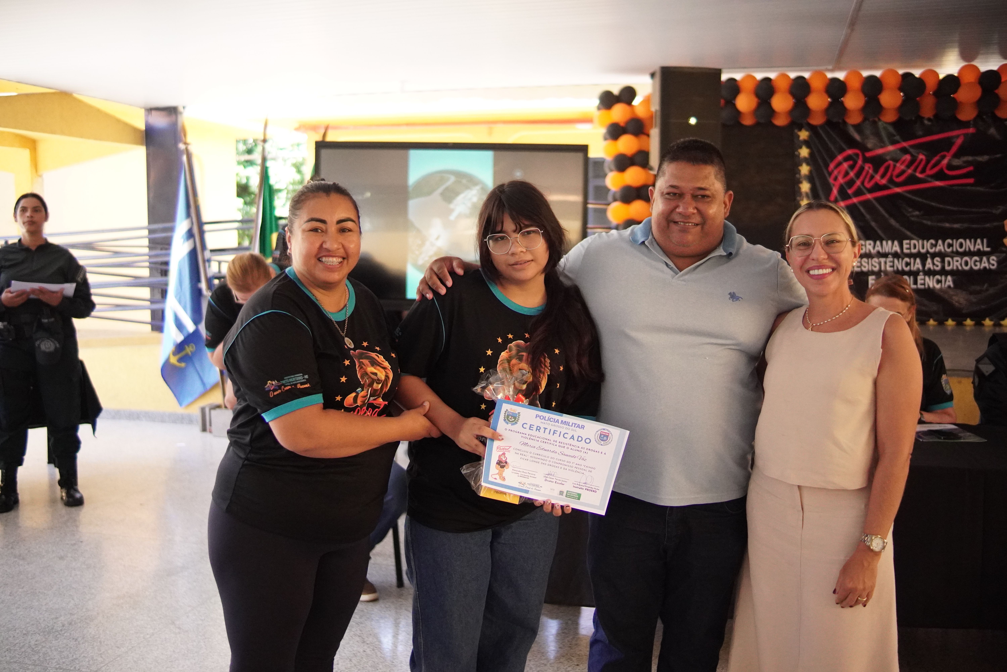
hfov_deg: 55.1
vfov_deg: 38.4
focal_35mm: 34
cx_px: 504
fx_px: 965
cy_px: 336
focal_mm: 23
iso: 3200
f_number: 1.4
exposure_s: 1/4000
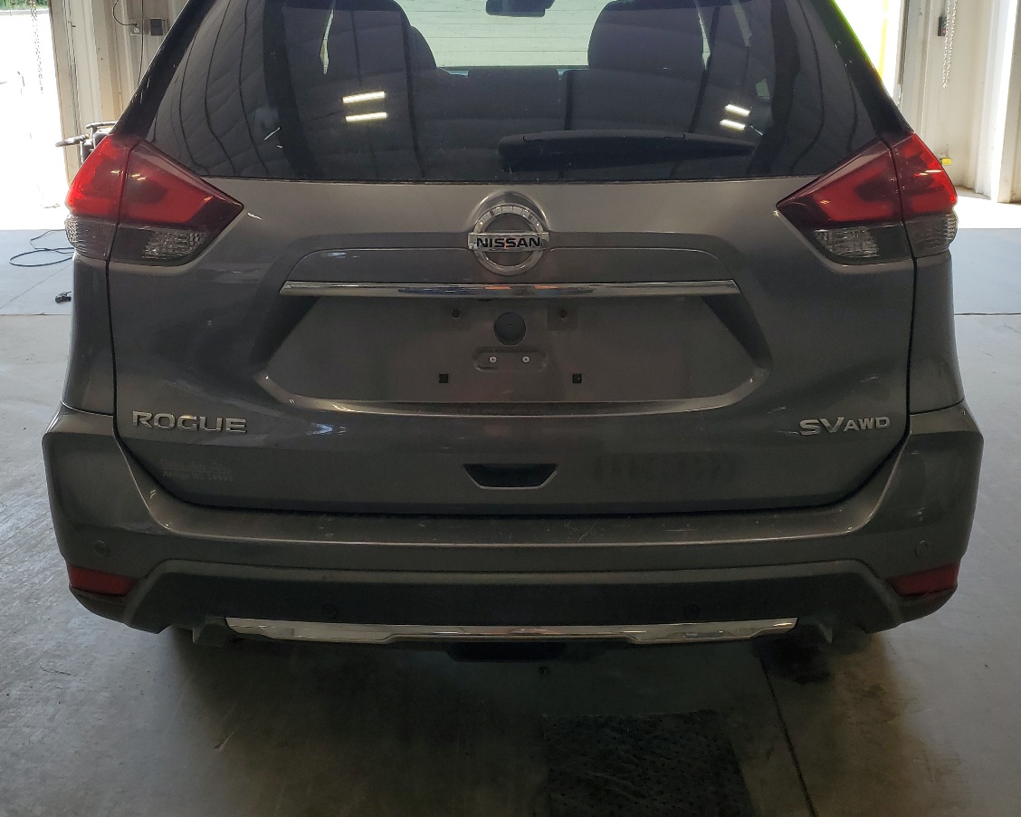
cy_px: 289
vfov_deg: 40.7
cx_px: 501
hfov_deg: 50.3
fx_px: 1088
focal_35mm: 36
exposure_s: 1/417
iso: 50
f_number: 1.5
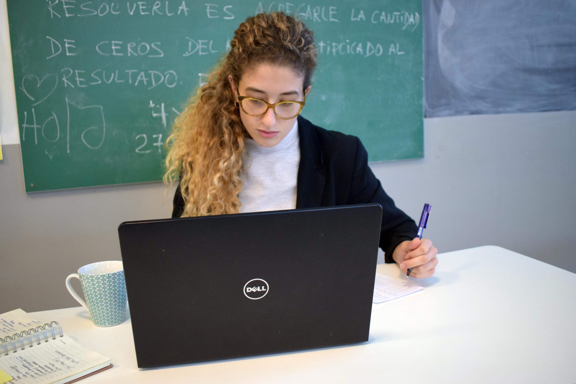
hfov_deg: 53.1
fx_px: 576
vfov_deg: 36.9
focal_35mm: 36
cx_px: 288
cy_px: 192
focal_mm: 24
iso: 1600
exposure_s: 1/125
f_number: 3.8
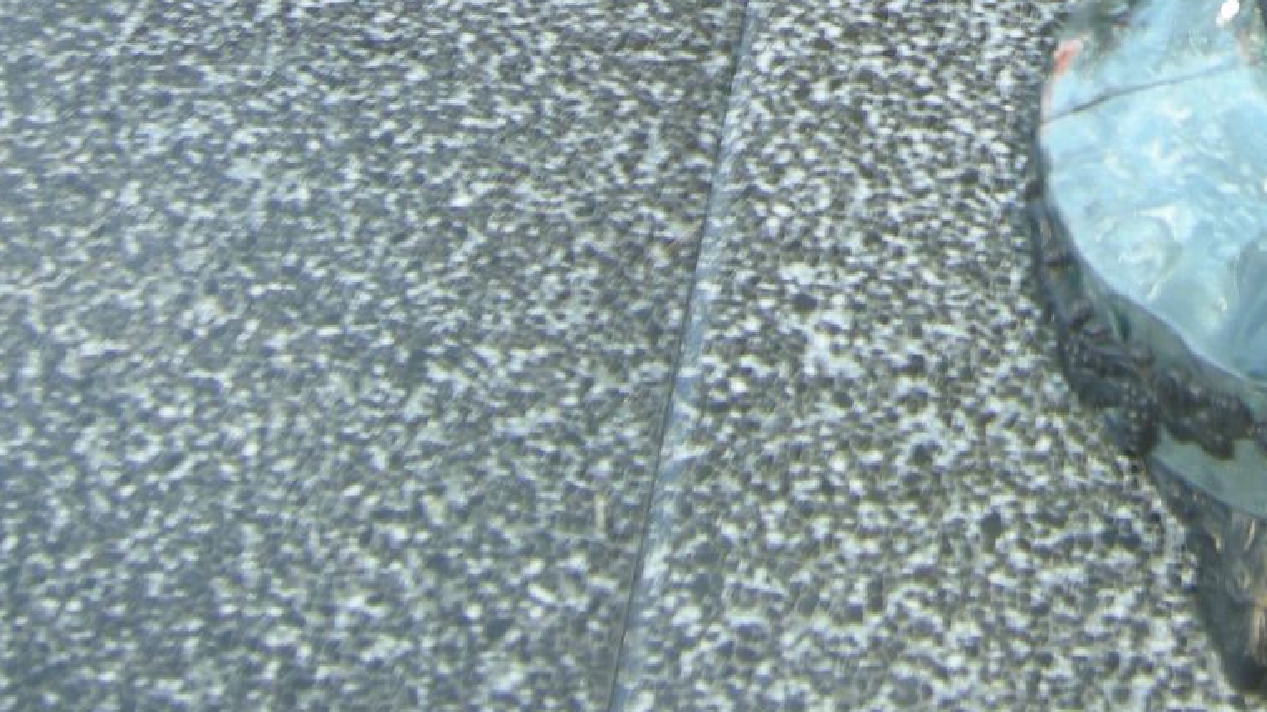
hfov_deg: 24.0
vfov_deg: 12.2
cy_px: -800
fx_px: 2889
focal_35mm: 86
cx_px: 1162
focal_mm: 5.3
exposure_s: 1/52.6
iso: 64
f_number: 2.9
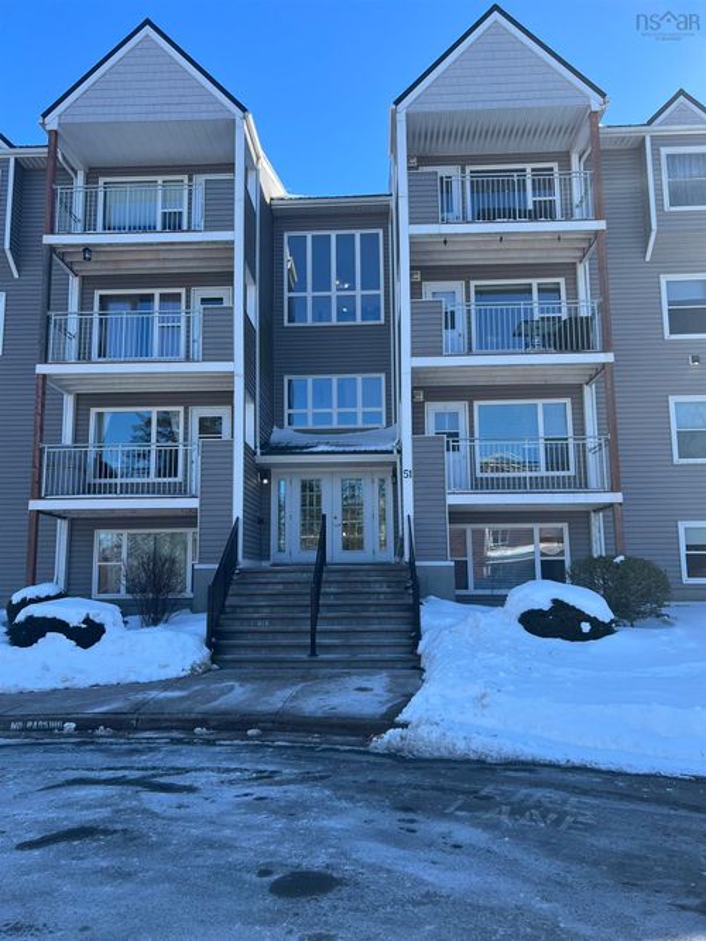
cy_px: 470
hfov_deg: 53.0
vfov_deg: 67.3
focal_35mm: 26
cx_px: 353
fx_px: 707
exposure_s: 1/1377
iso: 50
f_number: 1.5
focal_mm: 5.7
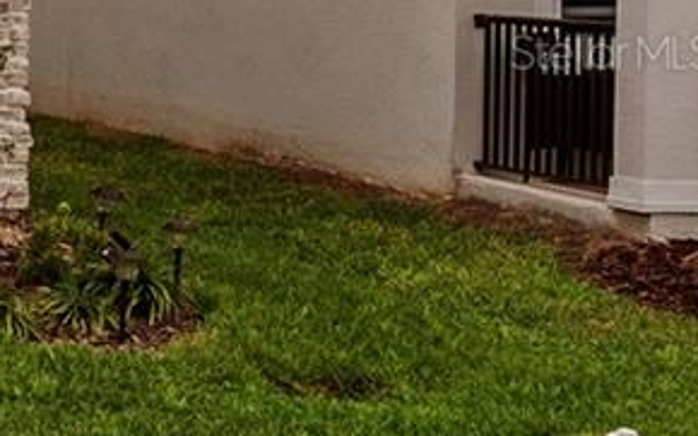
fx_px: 3100
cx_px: -1201
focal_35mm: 163
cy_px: 51
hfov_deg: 10.3
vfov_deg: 8.0
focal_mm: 29
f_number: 8
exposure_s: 1/60
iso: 125
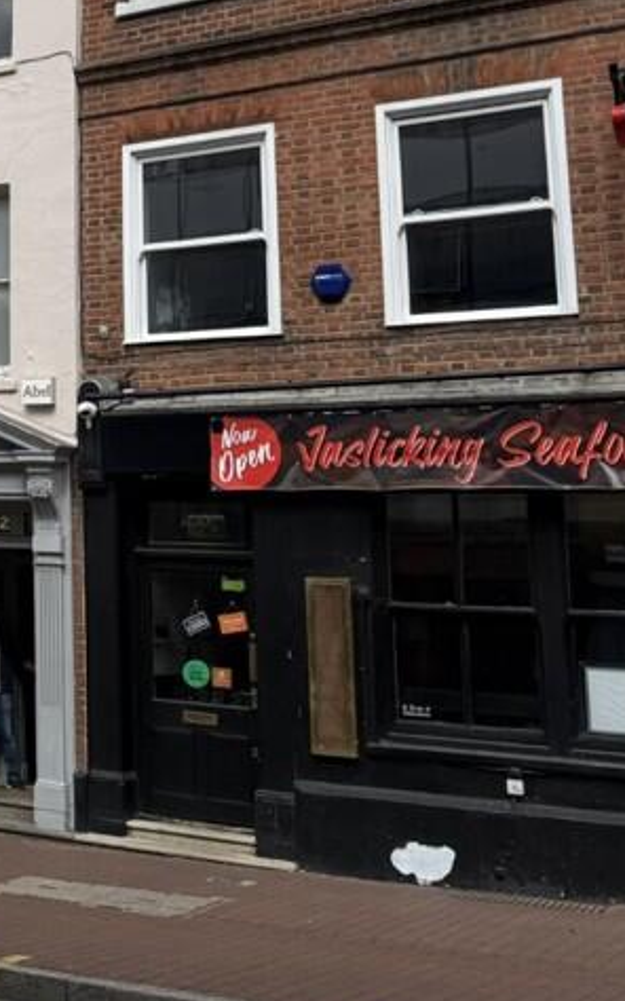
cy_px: 279
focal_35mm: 55
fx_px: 1500
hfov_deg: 19.7
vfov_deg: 36.2
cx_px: -367
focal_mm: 6.76
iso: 80
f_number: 1.78
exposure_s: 1/5714
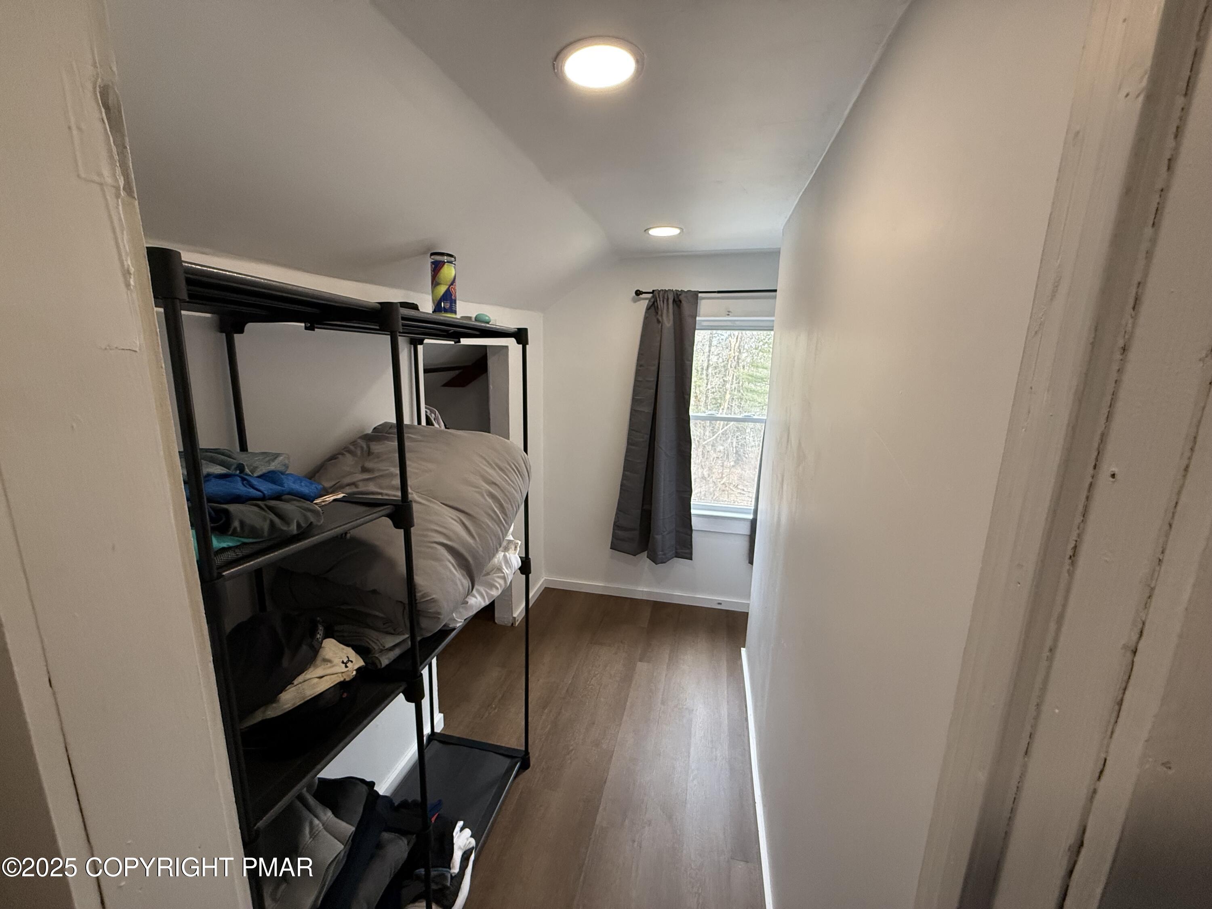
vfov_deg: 85.7
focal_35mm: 14
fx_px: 490
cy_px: 454
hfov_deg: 102.1
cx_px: 606
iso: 320
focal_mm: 2.22
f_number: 2.2
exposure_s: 1/120
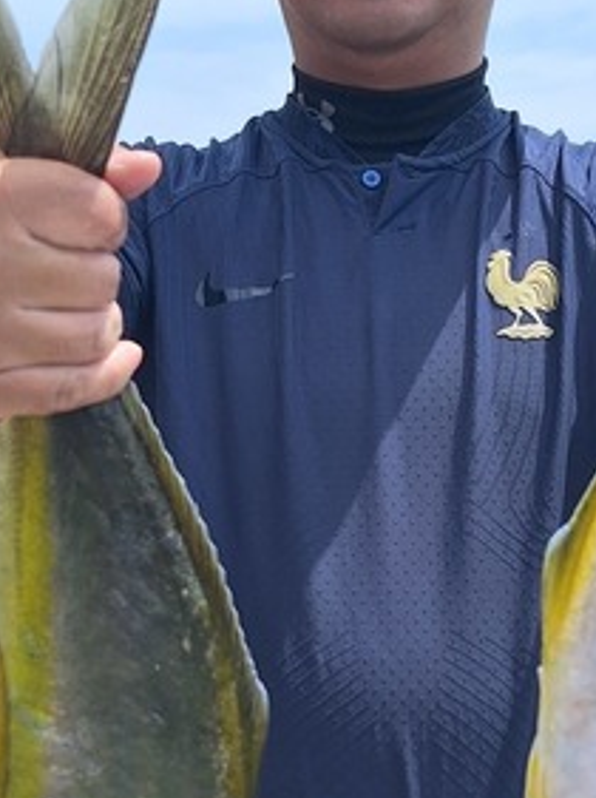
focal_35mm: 70
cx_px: 329
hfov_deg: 21.0
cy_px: 508
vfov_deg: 27.7
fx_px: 1611
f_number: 1.8
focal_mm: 5.54
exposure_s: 1/2392
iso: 40
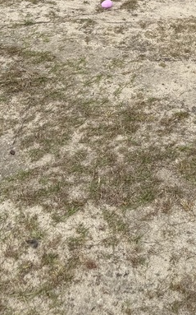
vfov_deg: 26.5
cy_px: -74
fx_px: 582
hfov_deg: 18.6
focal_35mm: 68
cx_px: 194
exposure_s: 1/1211
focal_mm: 6.76
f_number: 1.78
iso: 80
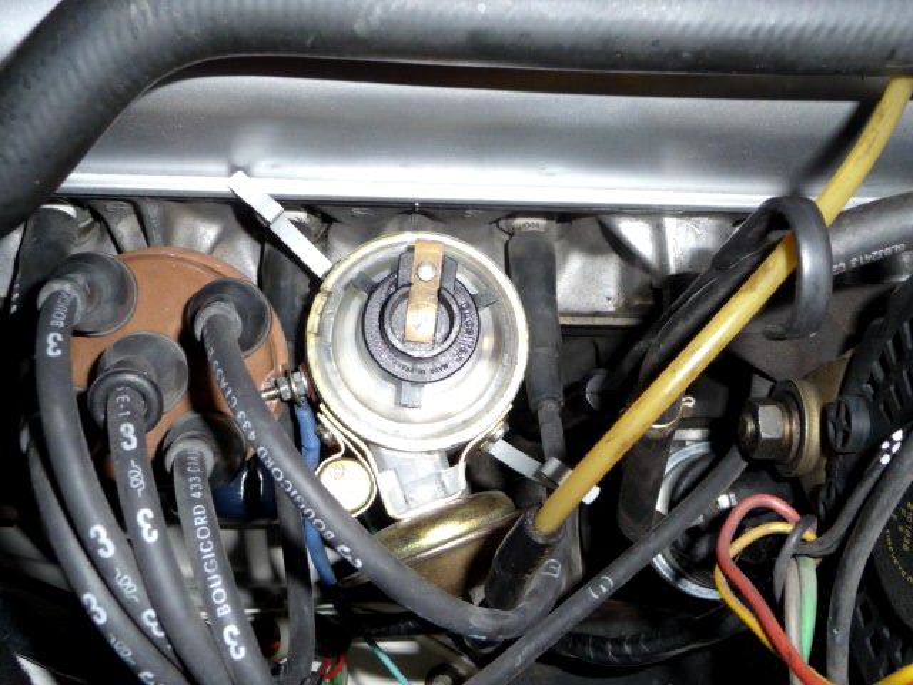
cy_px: 342
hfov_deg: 49.0
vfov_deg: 37.7
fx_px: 1002
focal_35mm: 38
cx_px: 456
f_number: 3.3
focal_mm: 4.7
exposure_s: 1/30
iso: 100
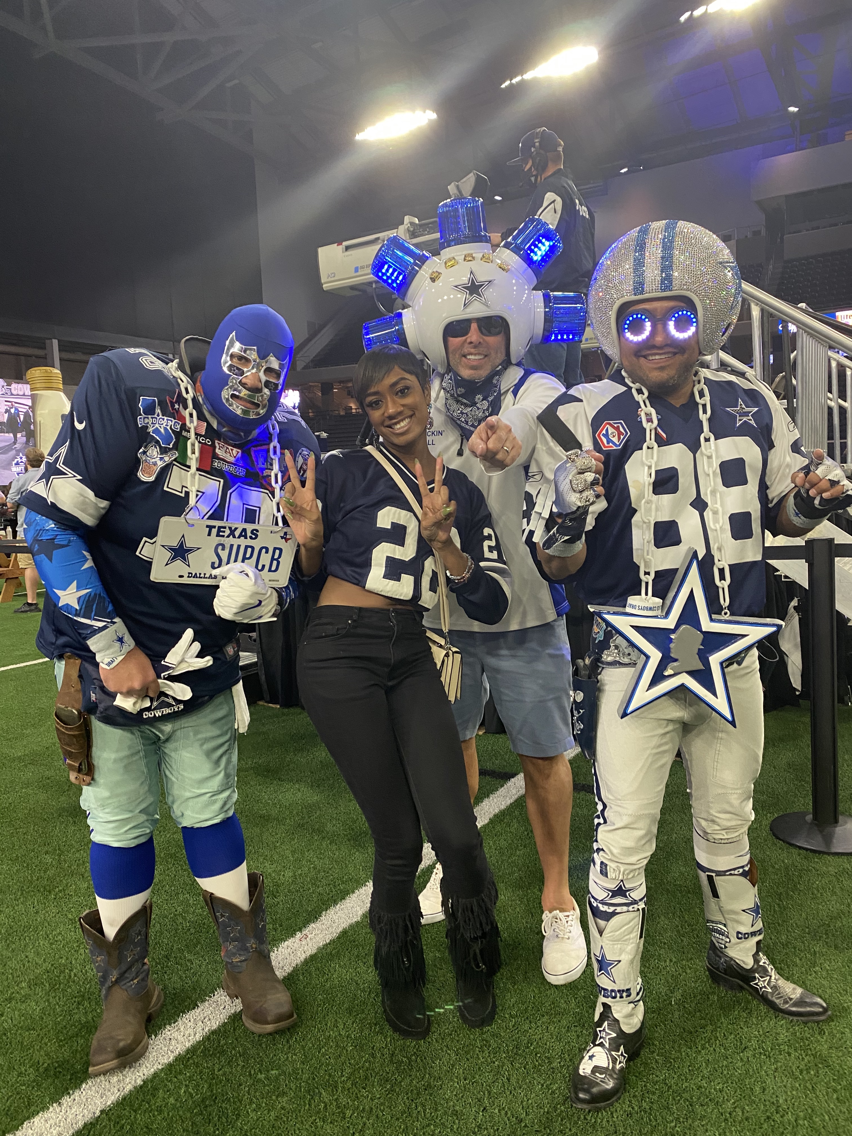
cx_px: 426
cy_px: 568
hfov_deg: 53.1
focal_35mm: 26
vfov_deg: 67.3
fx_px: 853
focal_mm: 4.25
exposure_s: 1/60
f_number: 1.8
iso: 200
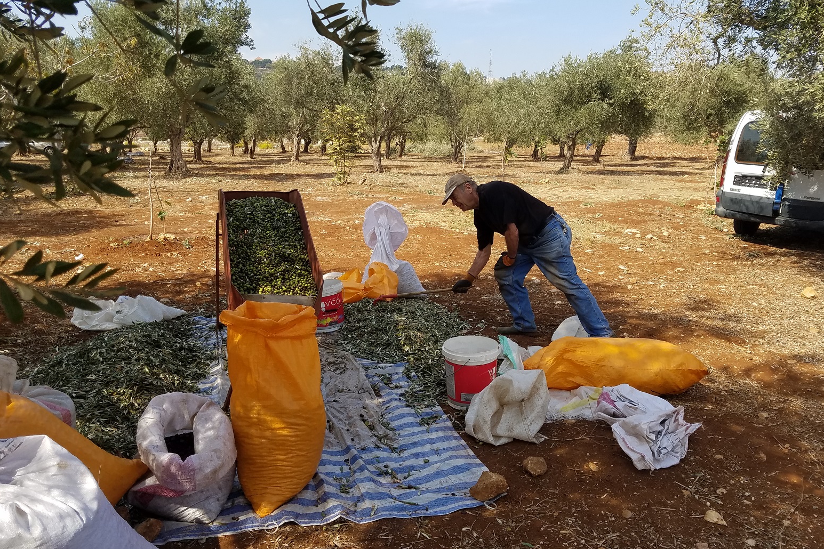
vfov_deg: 46.4
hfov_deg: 65.5
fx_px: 641
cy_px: 266
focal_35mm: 28
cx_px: 417
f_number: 1.7
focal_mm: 4.2
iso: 50
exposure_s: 1/1452
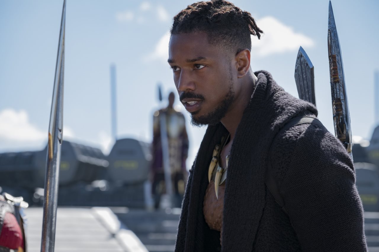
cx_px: 190
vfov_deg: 8.6
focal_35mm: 159
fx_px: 1674
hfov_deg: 12.9
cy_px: 126
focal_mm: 106
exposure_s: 1/250
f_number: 6.4
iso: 200
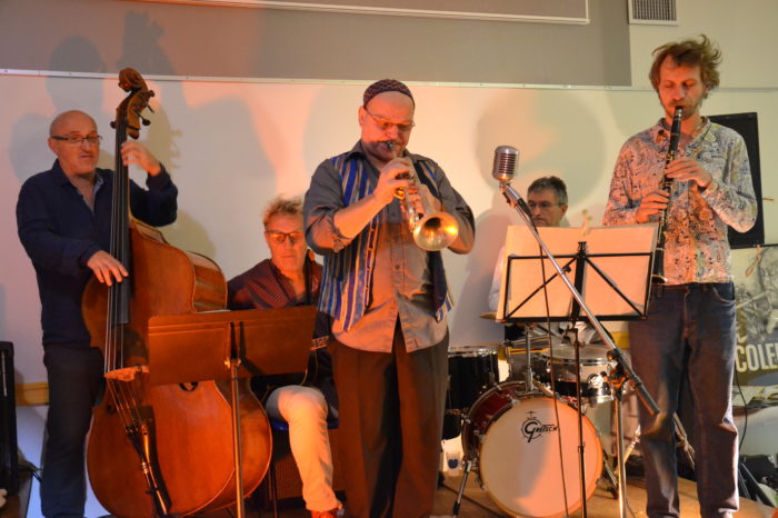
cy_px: 259
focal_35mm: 39
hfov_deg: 49.6
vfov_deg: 34.2
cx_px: 389
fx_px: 842
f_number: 4
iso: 3200
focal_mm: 26
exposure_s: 1/25
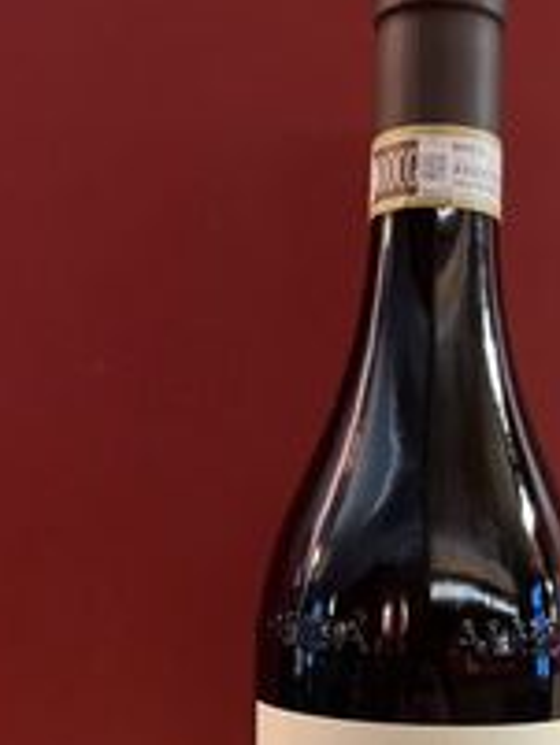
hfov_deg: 26.3
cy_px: 634
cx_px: 401
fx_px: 1185
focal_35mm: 55
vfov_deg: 33.5
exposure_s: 1/33
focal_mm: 5.1
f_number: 1.6
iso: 500
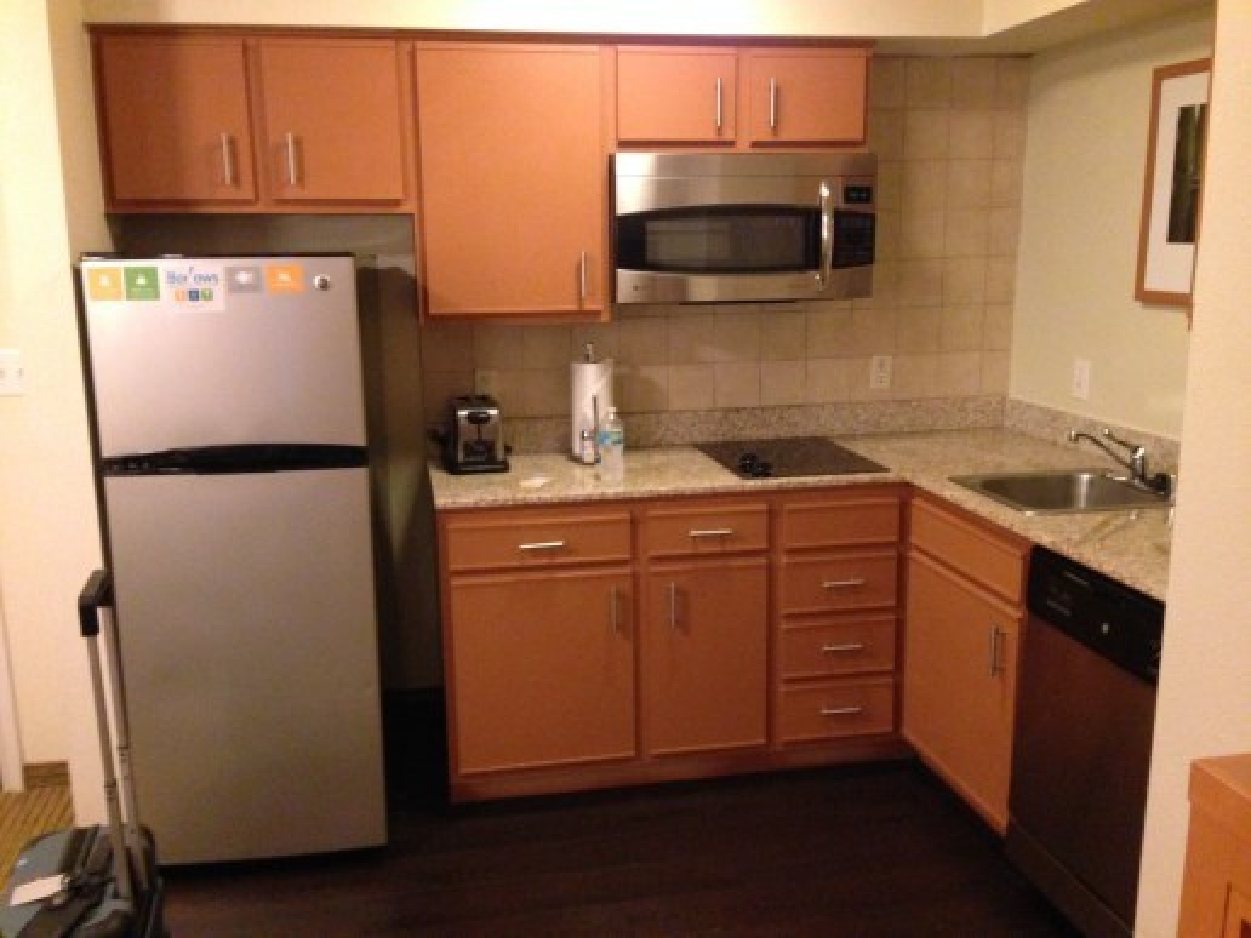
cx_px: 626
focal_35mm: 33
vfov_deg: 42.9
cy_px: 469
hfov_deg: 55.4
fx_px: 1193
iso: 640
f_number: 2.4
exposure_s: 1/15
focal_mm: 4.12
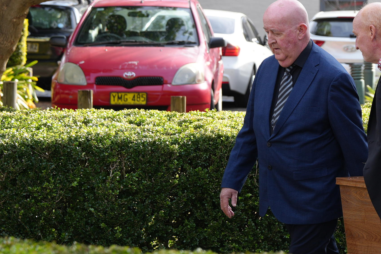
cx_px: 546
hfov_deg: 9.7
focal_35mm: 206
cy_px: 40
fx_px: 2180
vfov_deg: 6.7
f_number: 4
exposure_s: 1/160
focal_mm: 70
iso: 100
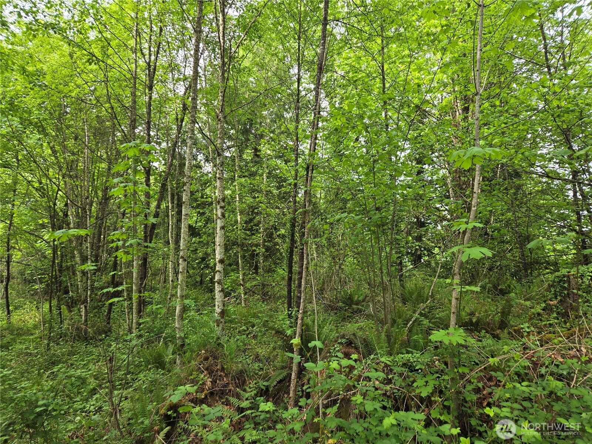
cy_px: 222
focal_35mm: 23
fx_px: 393
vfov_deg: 58.9
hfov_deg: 73.9
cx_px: 296
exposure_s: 1/180
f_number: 1.8
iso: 50
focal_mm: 5.4
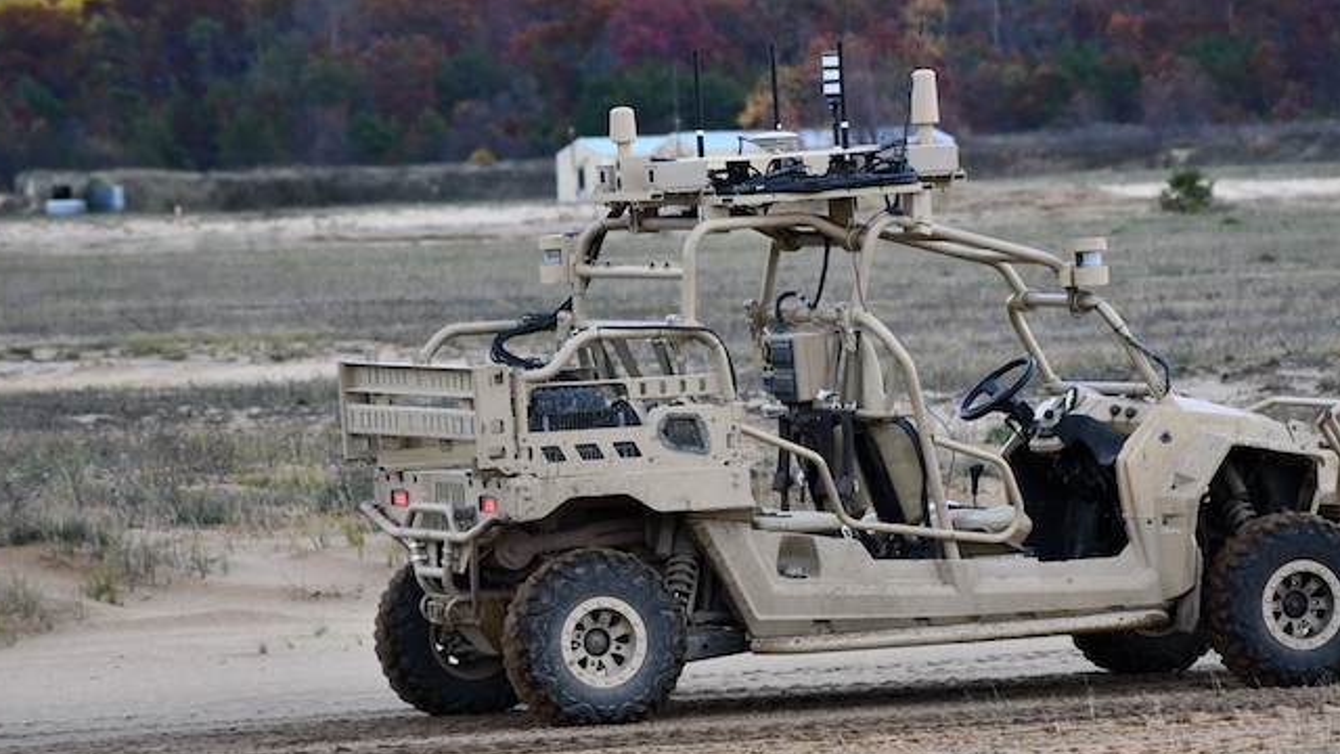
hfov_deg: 6.5
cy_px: 434
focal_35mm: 330
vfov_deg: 3.7
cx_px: 844
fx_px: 11725
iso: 800
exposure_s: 1/1000
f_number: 5.6
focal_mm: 140
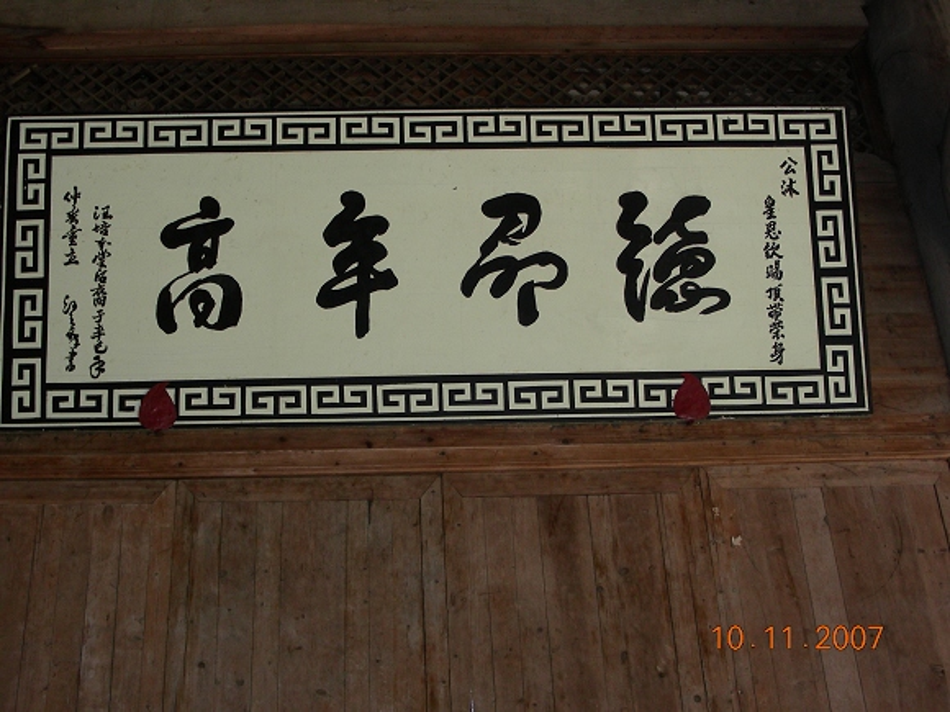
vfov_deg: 25.2
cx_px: 475
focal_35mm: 58
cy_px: 356
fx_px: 1592
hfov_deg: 33.2
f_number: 3.5
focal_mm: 9.7
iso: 50
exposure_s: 1/30
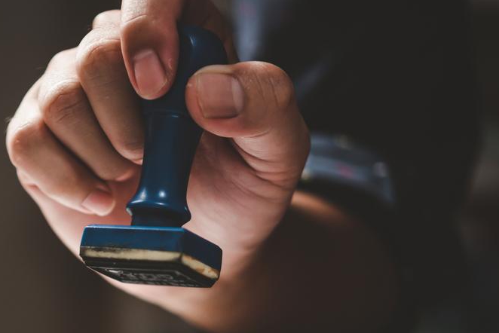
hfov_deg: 13.9
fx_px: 2011
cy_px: 340
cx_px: -9
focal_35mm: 145
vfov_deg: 9.4
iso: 400
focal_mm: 60
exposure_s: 1/80
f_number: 3
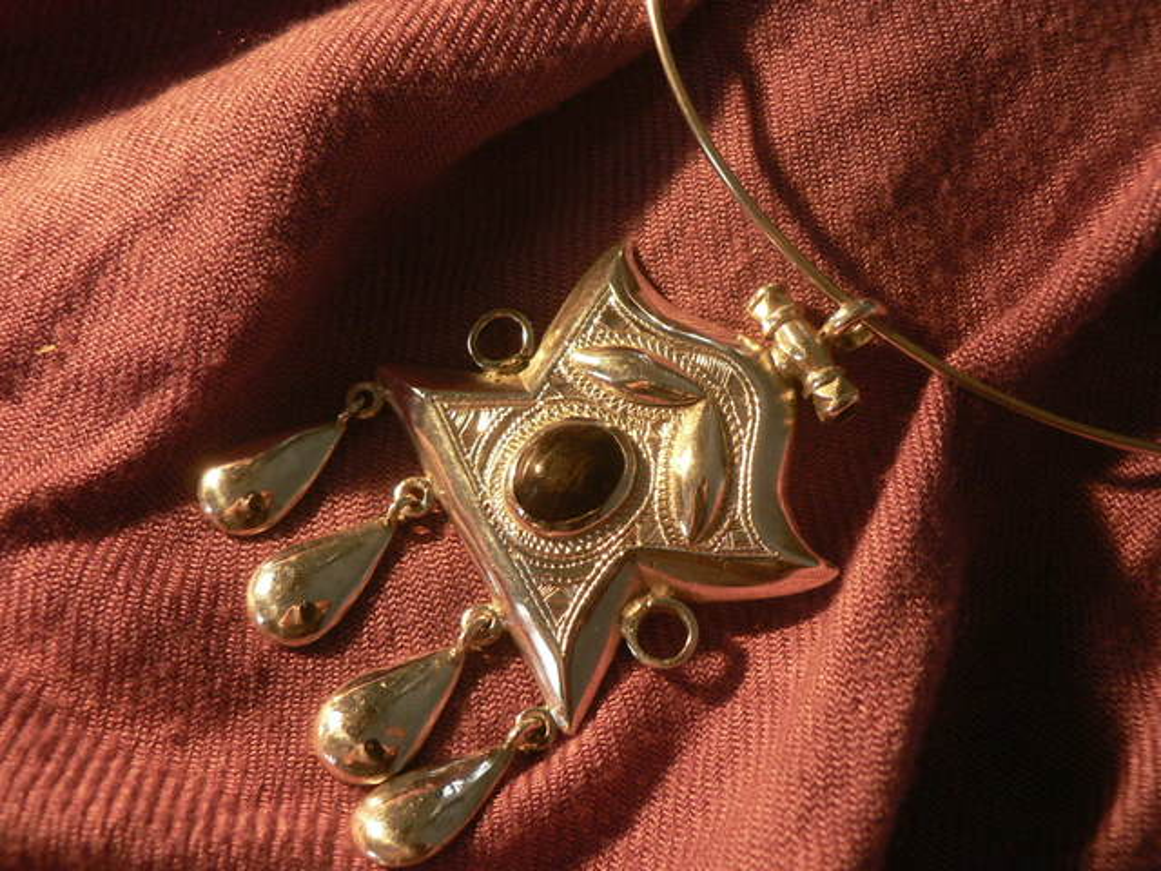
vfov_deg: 39.7
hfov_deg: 51.4
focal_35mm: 36
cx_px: 580
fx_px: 1207
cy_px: 436
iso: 200
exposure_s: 1/25
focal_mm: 6
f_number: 2.8
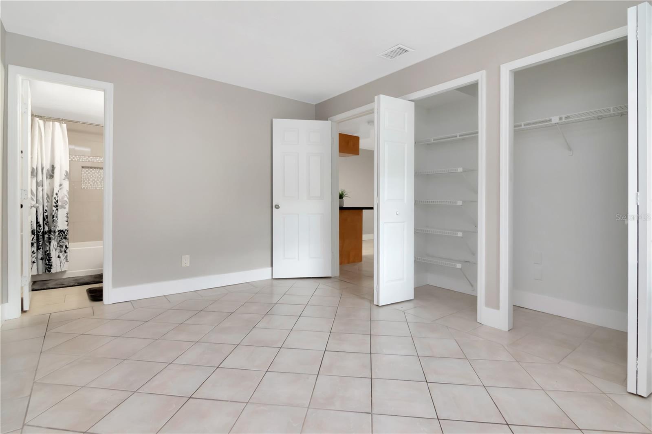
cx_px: 326
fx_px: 299
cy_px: 217
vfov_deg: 72.0
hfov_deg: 95.0
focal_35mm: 16
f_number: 13
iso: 800
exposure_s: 1/8
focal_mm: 11
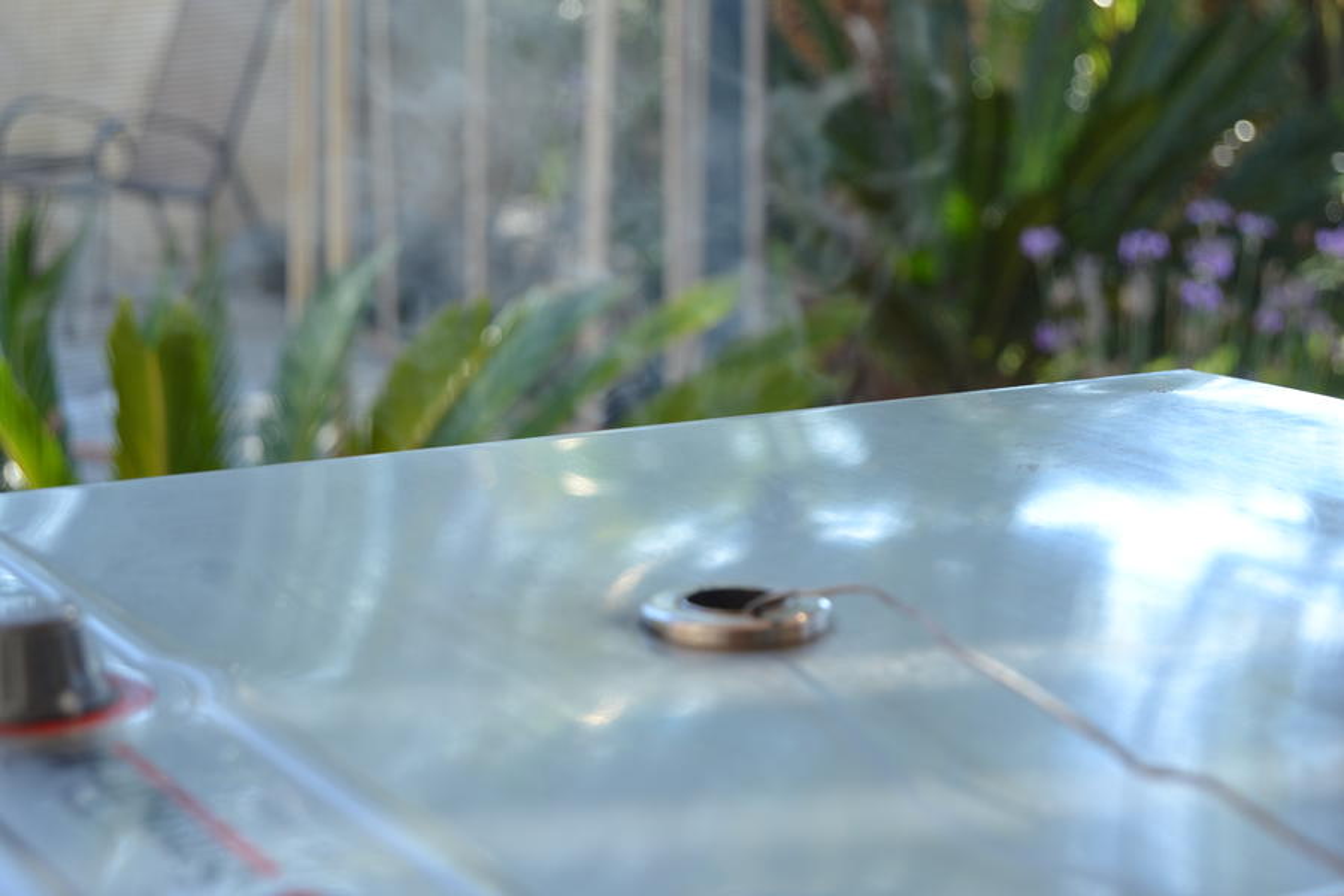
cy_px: 448
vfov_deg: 16.6
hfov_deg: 24.6
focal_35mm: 82
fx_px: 3080
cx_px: 672
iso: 250
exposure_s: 1/125
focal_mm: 55
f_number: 5.6
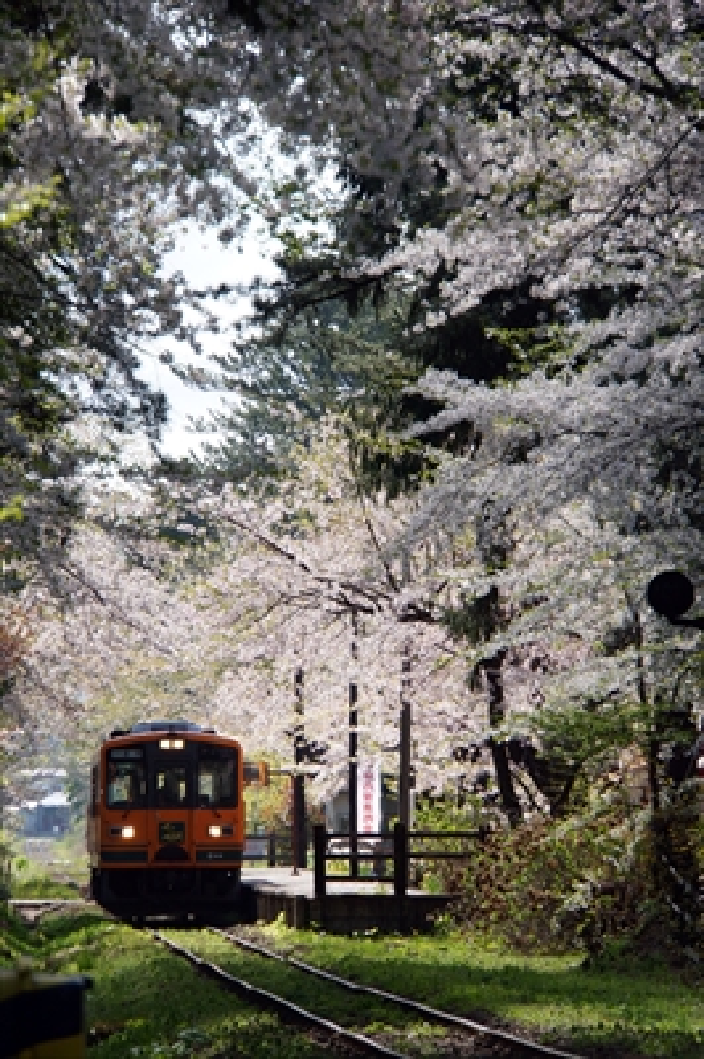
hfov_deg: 4.6
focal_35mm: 300
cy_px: 530
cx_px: 352
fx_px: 8815
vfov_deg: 6.9
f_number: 7.1
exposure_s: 1/250
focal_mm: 200
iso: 200
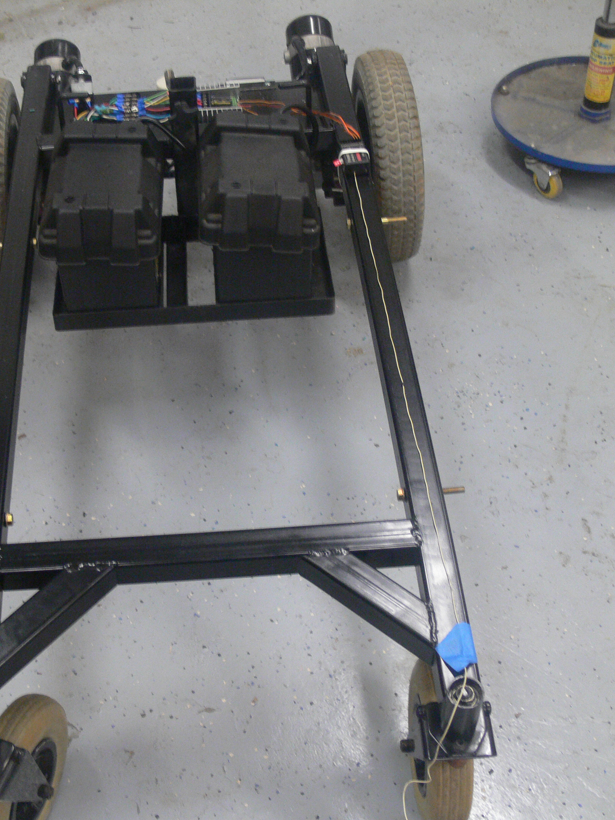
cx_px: 213
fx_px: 1113
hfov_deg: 30.7
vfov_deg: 40.4
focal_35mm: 47
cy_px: 409
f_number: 2.8
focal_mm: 7.4
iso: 200
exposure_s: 1/15
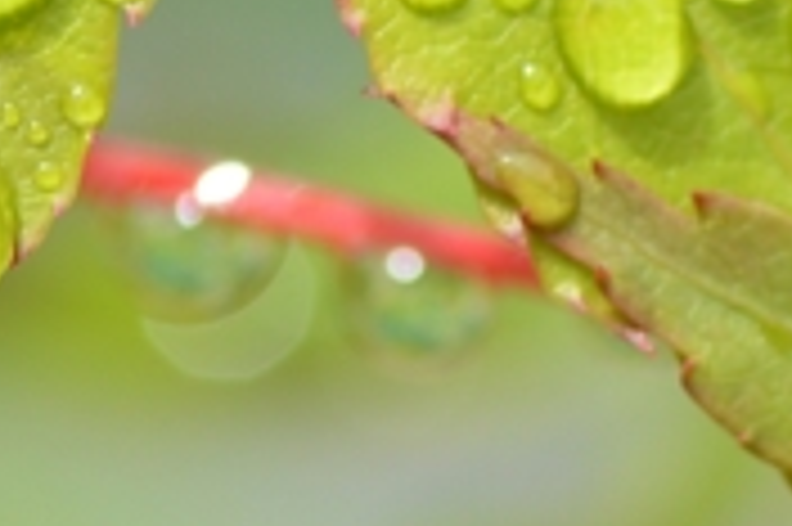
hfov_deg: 2.6
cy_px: -530
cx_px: 108
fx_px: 17298
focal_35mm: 787
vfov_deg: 1.7
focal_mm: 90
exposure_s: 1/200
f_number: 8
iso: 100
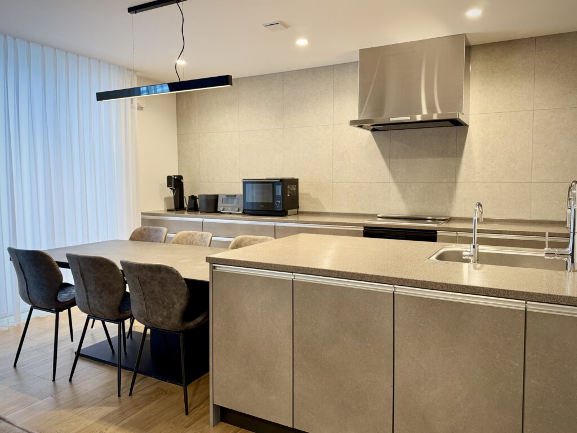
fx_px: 400
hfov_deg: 71.6
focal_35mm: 24
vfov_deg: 56.8
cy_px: 216
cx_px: 288
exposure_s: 1/50
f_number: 1.78
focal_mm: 6.76
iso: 160
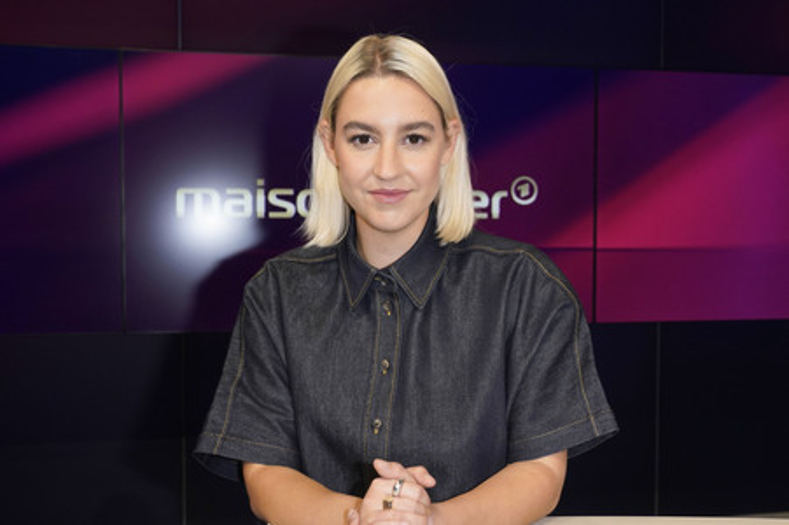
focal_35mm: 41
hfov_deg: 47.4
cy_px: 262
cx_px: 394
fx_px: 898
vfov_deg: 32.6
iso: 2000
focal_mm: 41
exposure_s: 1/160
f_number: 6.3
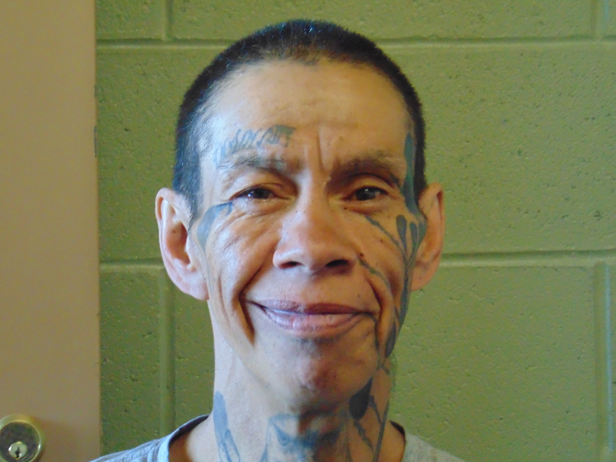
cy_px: 232
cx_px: 311
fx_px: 1975
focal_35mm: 111
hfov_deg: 17.7
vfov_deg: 13.3
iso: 800
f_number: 3.9
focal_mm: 19.4
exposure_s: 1/40
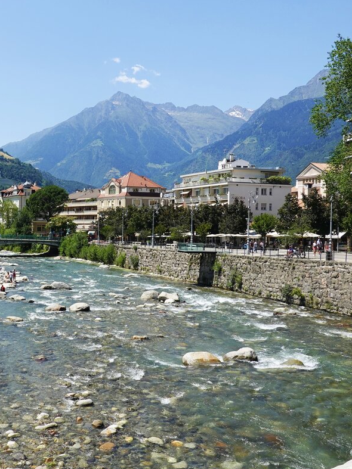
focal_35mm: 44
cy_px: 237
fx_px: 597
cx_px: 78
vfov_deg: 43.0
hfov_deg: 32.1
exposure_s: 1/500
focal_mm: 11.06
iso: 125
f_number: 5.6
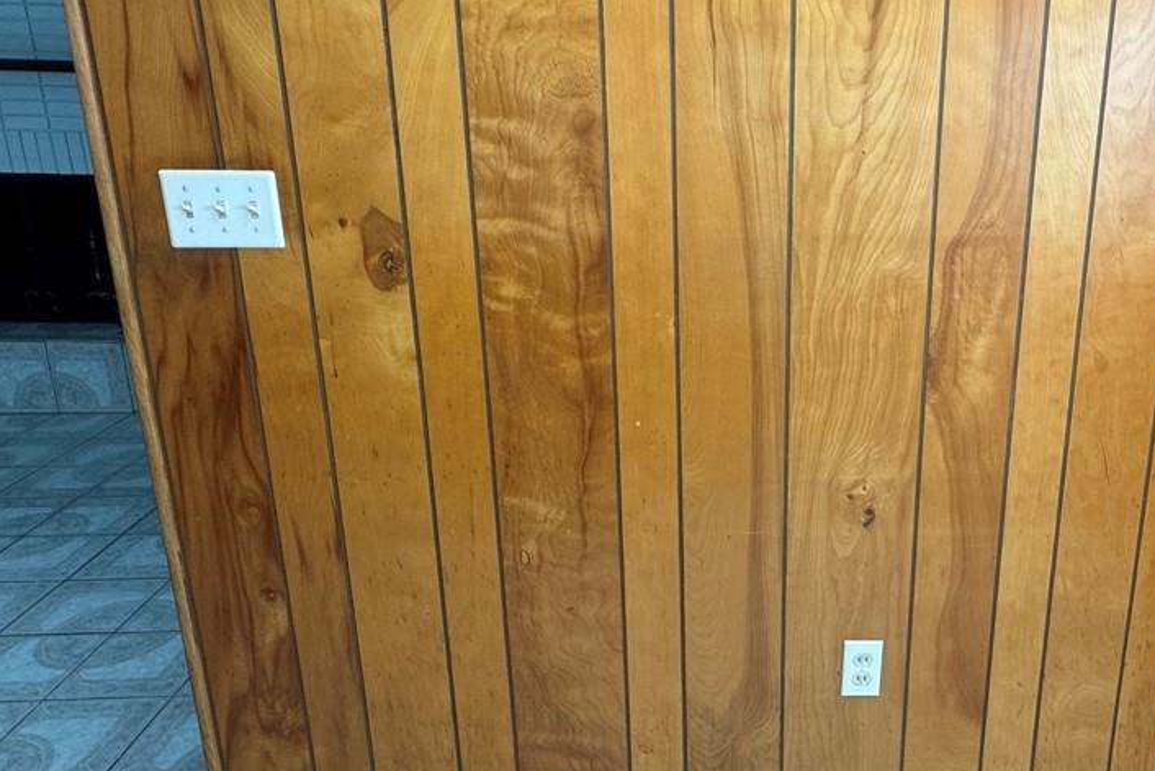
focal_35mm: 33
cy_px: 404
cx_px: 836
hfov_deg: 55.1
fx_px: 1059
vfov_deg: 40.0
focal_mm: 2.22
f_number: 2.2
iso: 125
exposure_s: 1/120
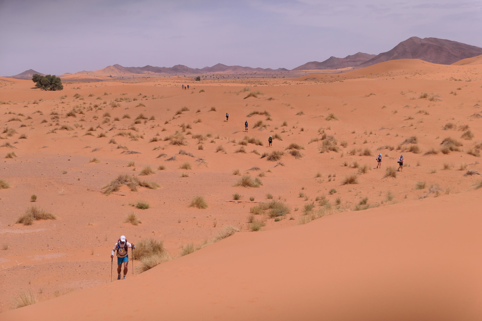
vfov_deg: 27.0
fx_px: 669
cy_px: 160
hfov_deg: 39.6
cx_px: 241
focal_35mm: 50
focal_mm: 18.3
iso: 125
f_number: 3.2
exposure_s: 1/6400
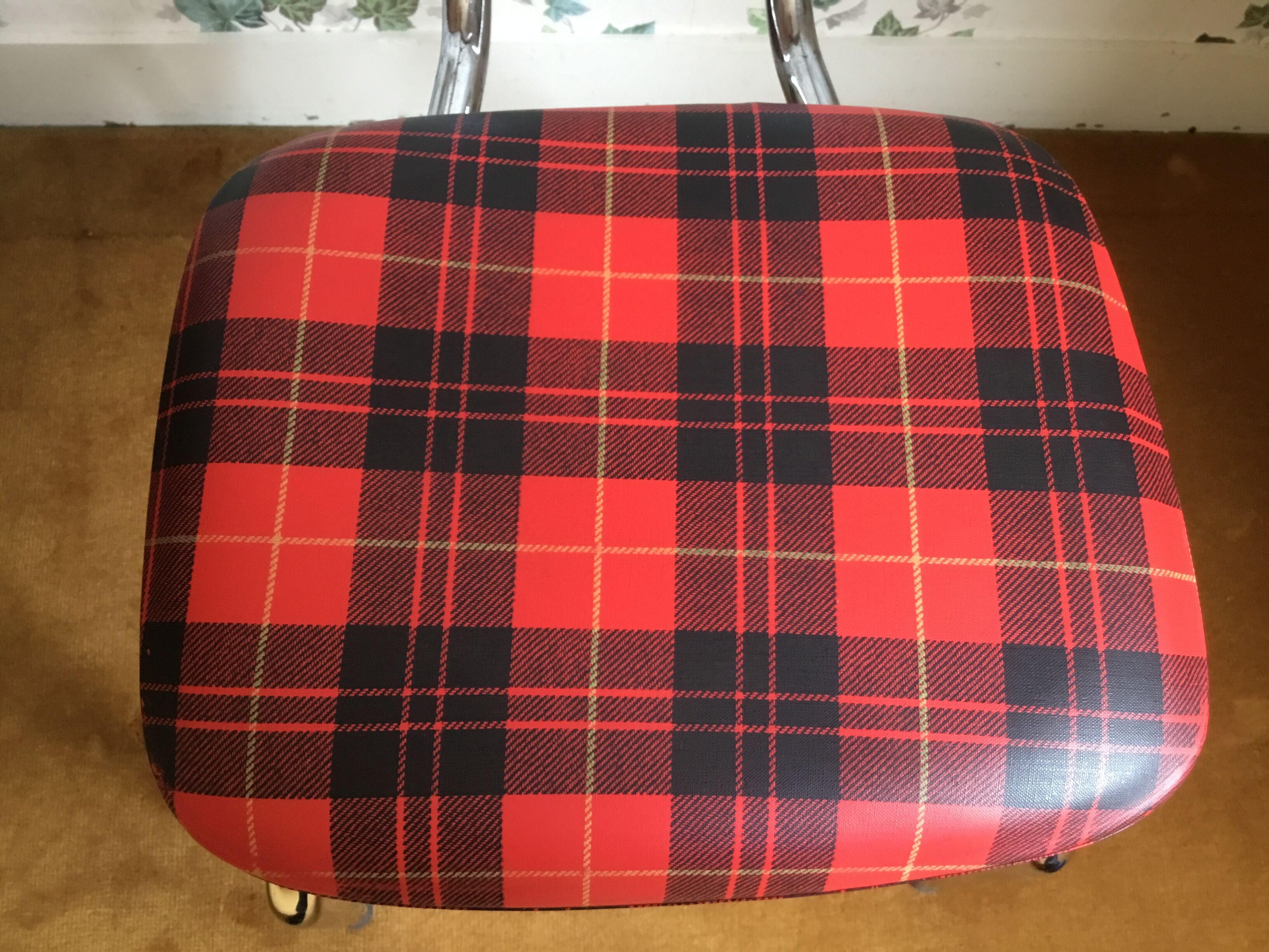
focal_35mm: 31
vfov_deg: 45.4
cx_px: 634
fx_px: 1136
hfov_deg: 58.4
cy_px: 476
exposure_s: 1/33
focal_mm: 3.3
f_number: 2.4
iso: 125
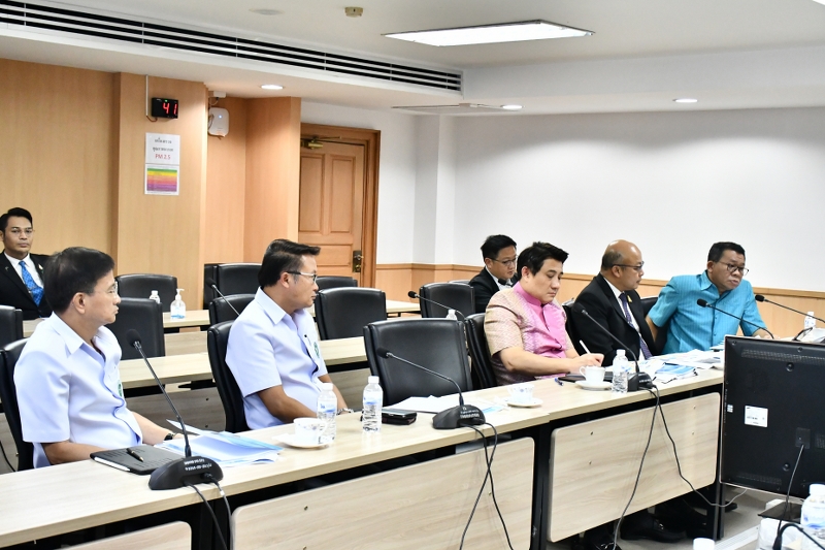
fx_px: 1100
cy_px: 275
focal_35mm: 48
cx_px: 412
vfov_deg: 28.1
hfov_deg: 41.1
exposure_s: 1/100
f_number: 5.6
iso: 4000
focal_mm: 32
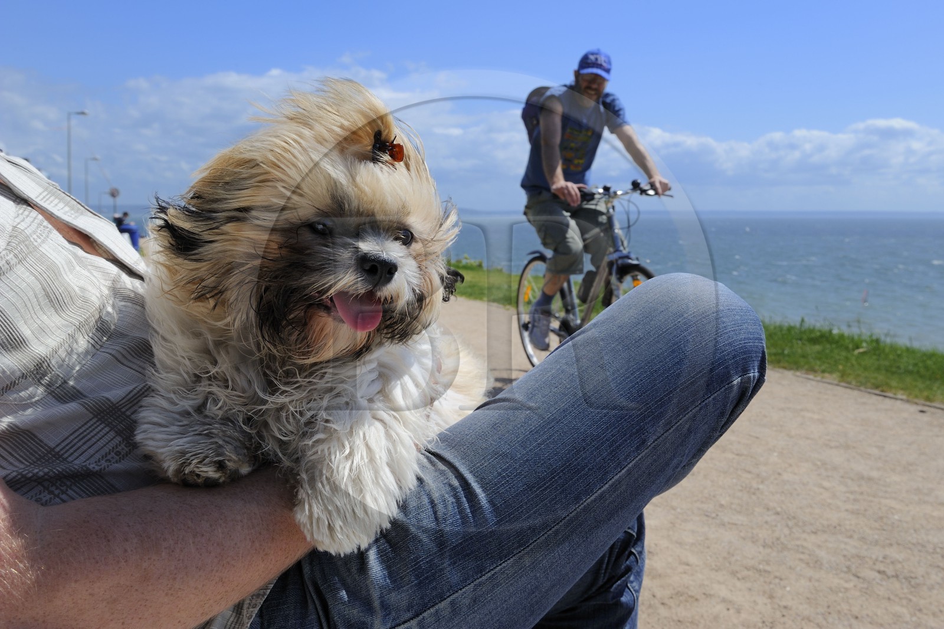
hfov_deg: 55.8
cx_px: 472
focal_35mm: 34
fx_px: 891
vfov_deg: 38.9
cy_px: 314
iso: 200
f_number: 13
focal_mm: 34
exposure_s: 1/200
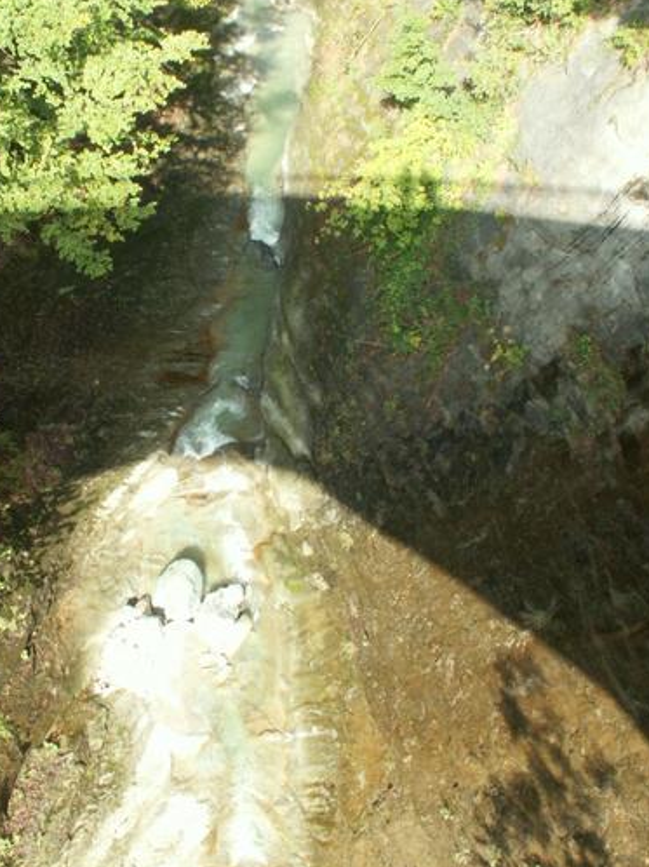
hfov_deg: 32.0
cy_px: 381
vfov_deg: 42.0
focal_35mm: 45
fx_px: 1126
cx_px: 254
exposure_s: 1/25
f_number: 7.1
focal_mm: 5.86
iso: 50
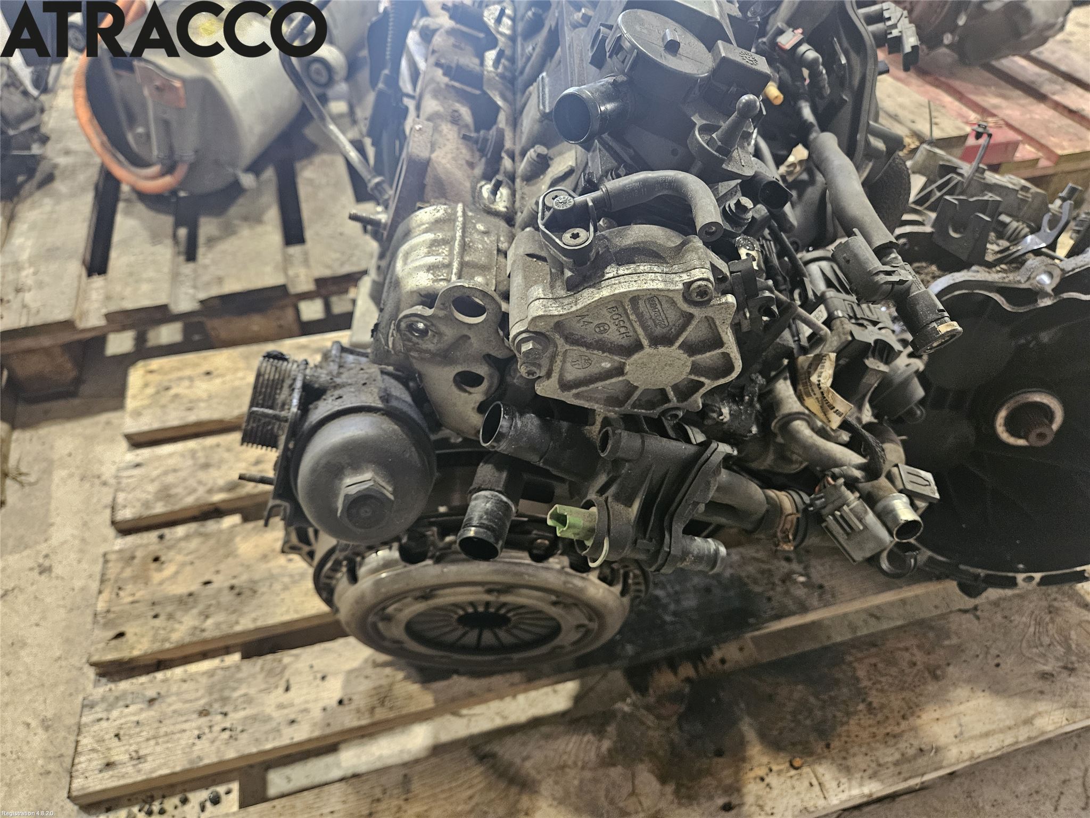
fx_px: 724
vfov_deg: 58.9
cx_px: 545
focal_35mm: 23
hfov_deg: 73.9
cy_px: 409
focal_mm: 5.4
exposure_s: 1/100
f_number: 1.8
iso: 400
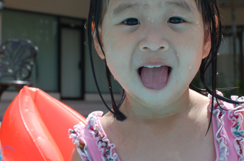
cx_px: 128
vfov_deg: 17.4
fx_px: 526
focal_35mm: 78
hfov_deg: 26.1
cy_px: 52
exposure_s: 1/200
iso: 200
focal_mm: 35
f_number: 7.1
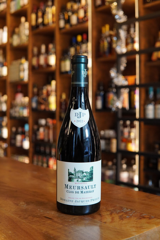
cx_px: 80
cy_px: 120
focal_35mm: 45
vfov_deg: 43.6
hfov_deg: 29.9
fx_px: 300
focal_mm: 30
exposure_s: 1/160
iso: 1600
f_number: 4
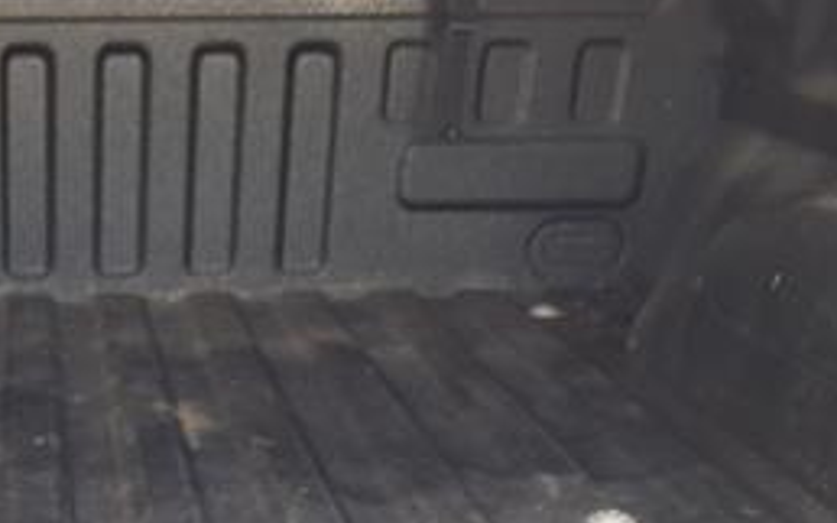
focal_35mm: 71
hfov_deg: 27.5
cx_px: 23
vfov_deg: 16.9
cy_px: 744
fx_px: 1619
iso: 40
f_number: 1.9
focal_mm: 3.58
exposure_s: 1/60.2
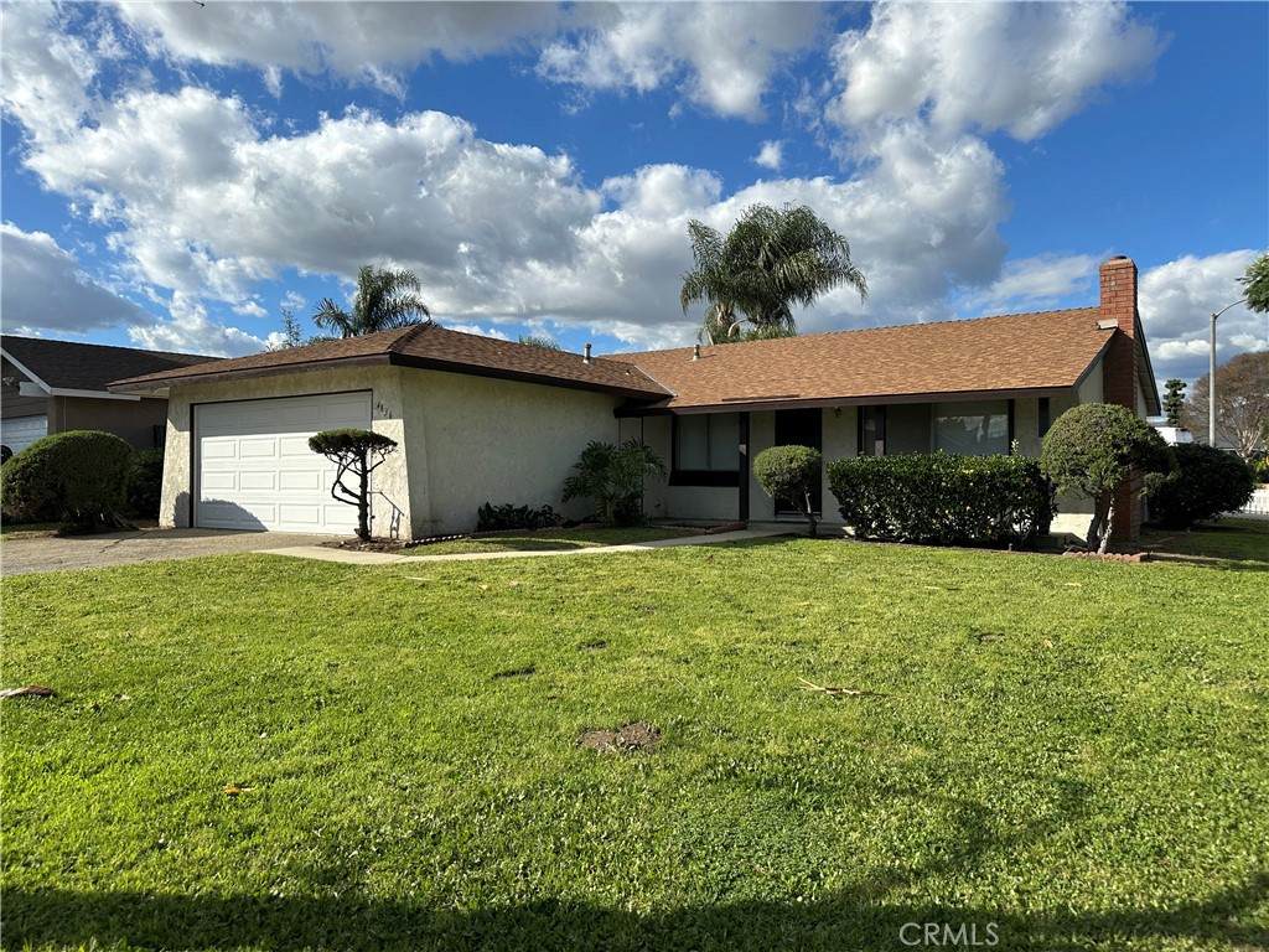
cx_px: 634
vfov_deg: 56.8
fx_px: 880
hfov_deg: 71.6
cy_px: 476
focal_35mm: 24
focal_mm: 6.86
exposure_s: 1/5000
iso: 80
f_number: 1.78
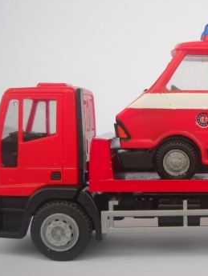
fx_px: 609
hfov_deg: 18.7
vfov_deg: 25.6
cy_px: 144
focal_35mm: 76
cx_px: 227
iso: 64
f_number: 3.1
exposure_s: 1/80
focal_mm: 6.72
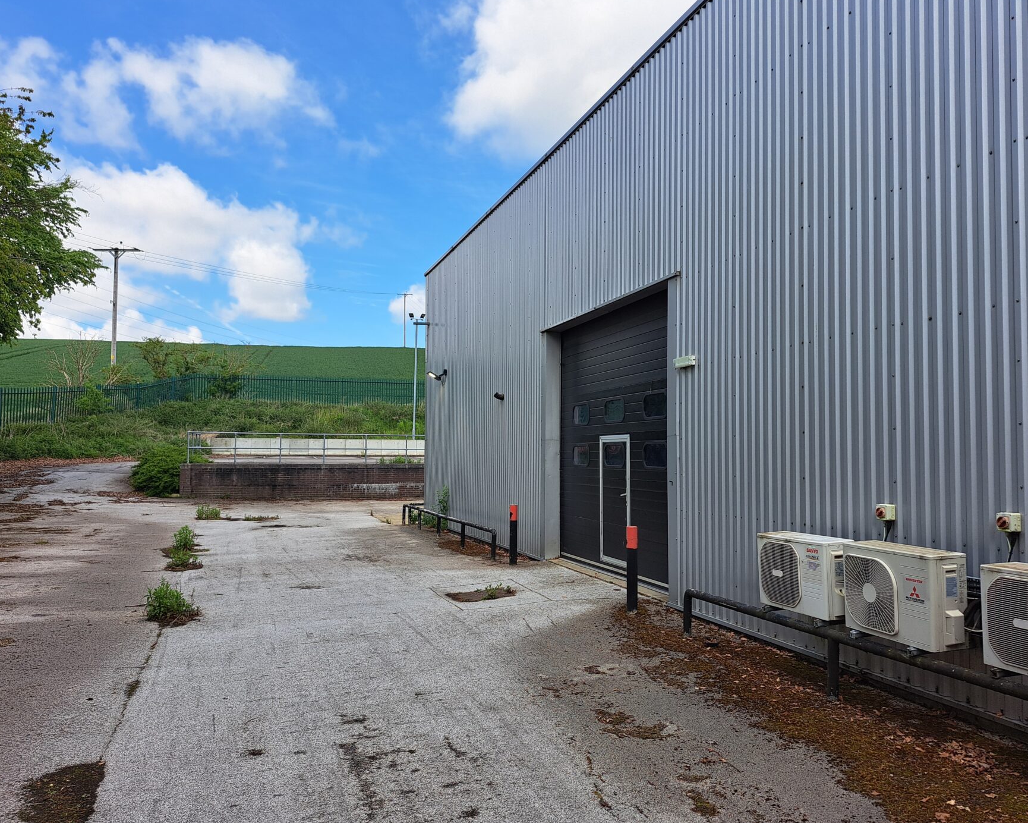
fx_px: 791
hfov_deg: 66.0
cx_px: 547
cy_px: 420
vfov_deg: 54.9
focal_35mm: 26
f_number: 1.8
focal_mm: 5.23
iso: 50
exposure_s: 1/1119
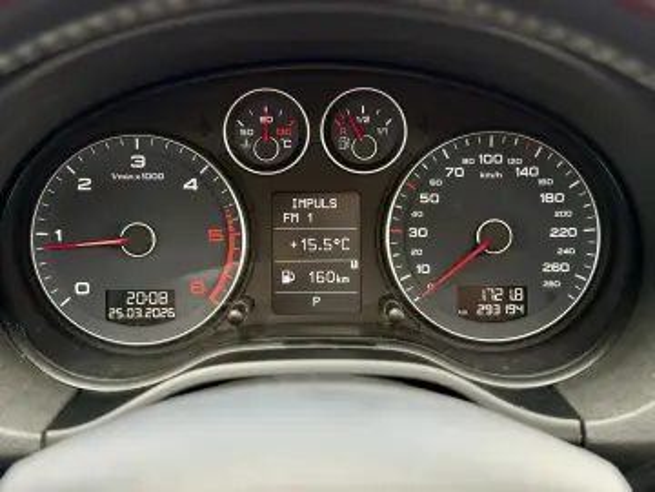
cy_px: 246
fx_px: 908
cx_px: 328
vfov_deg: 30.3
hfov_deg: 39.7
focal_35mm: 48
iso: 160
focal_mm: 6.76
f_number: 1.78
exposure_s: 1/242
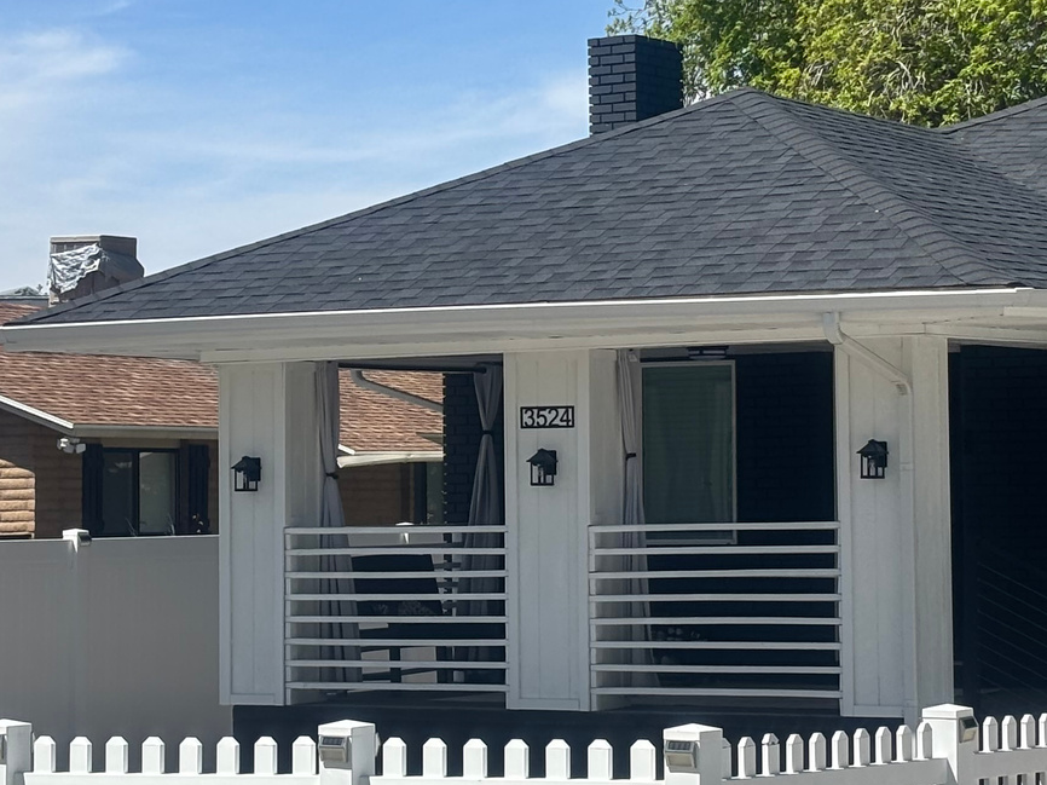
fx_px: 3719
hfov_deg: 16.0
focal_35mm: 123
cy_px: 363
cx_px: 637
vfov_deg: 12.0
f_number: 1.6
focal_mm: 5.96
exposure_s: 1/3534
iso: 32
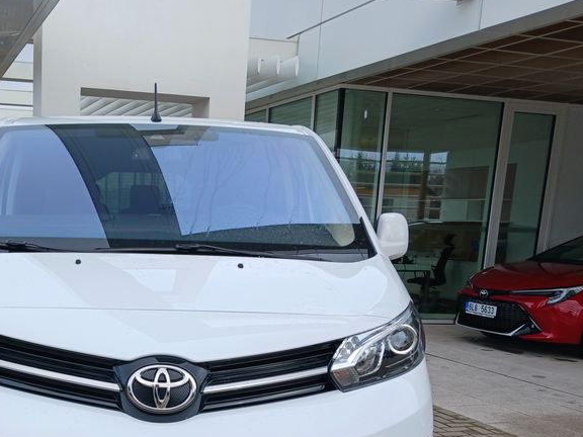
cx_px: 139
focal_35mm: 48
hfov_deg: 38.5
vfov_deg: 29.2
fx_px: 808
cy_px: 383
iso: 20
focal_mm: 4
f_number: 1.8
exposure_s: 1/149
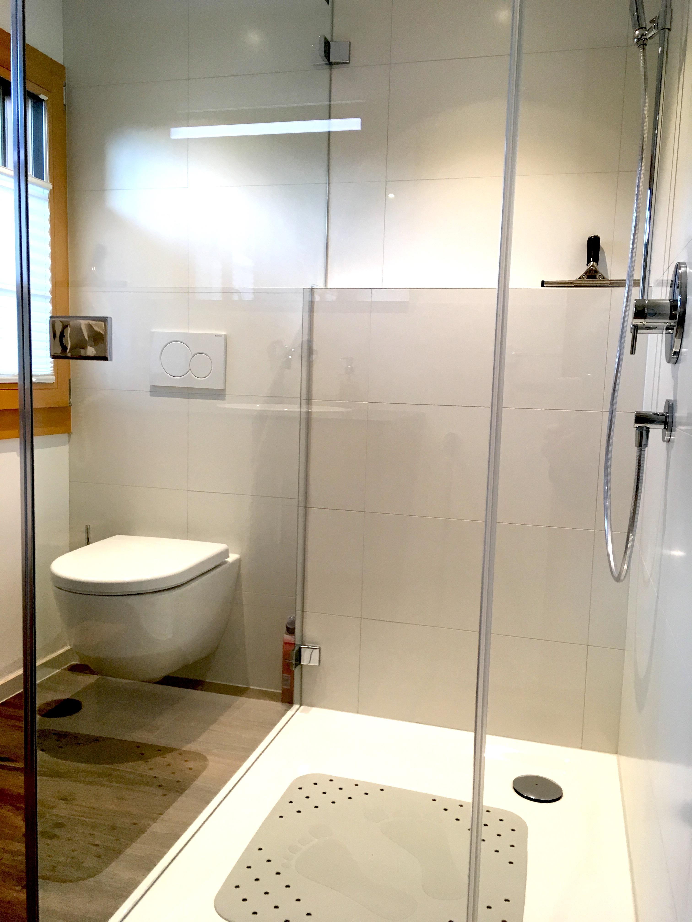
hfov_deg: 48.2
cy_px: 461
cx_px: 346
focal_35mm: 29
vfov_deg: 61.7
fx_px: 773
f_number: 2.2
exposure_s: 1/33
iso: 40
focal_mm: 4.15
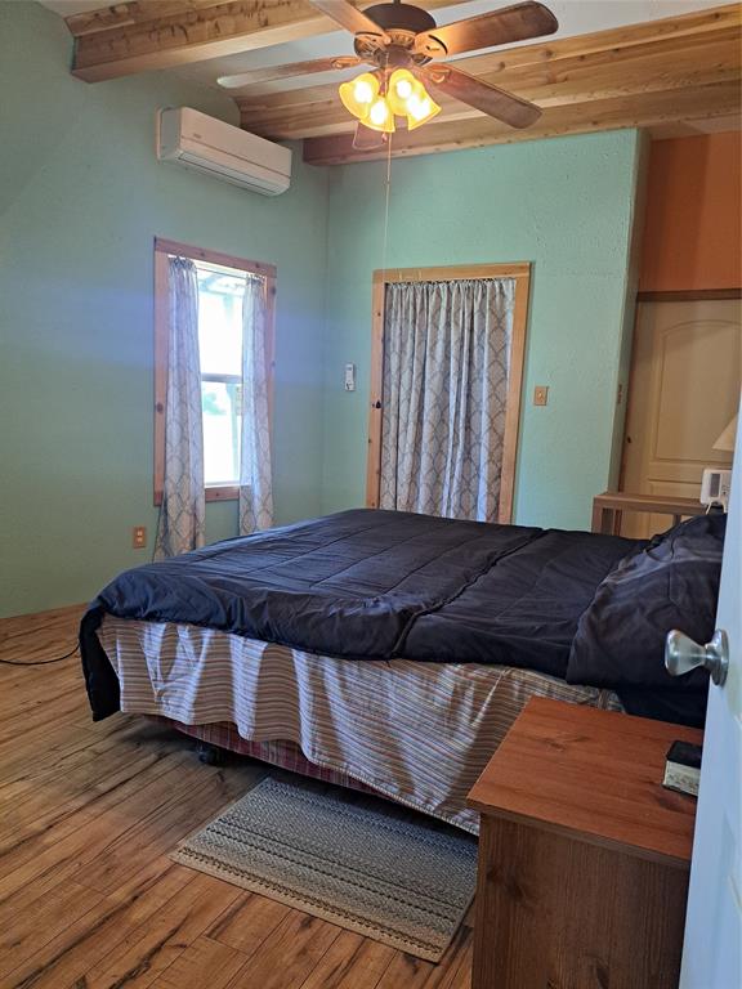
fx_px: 686
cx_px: 371
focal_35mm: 24
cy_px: 494
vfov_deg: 71.6
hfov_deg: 56.8
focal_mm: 5.23
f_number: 1.8
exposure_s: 1/60
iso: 320
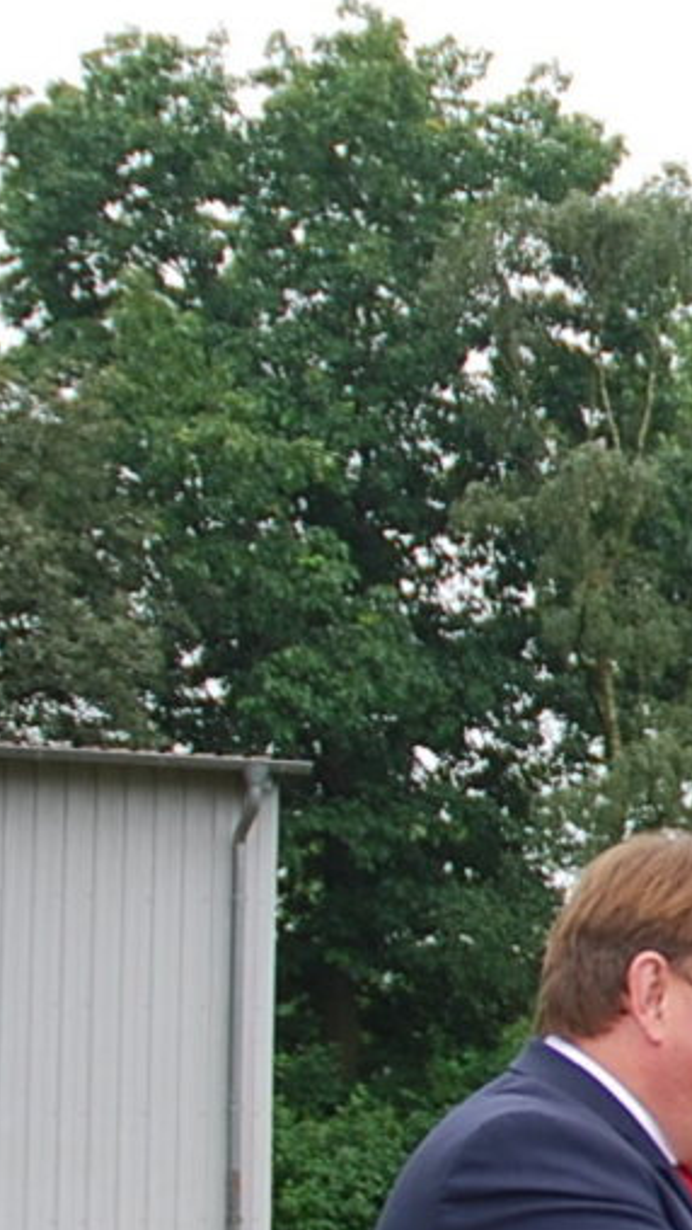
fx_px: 3488
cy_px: 875
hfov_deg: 9.9
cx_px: 1665
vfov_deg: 19.9
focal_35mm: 107
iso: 100
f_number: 3.5
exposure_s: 1/160
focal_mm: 18
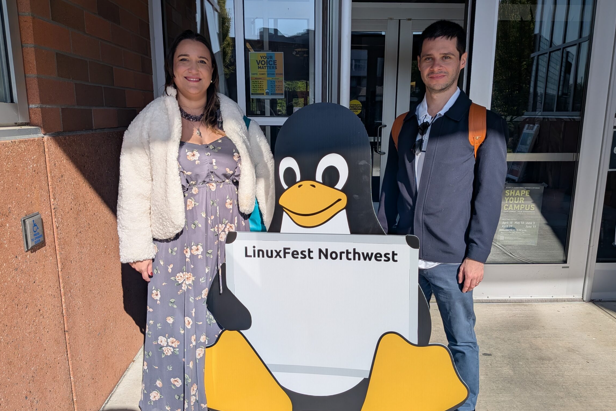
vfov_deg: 46.3
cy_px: 228
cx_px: 314
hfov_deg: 65.5
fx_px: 479
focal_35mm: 28
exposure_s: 1/2381
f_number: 1.7
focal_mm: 4.53
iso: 28
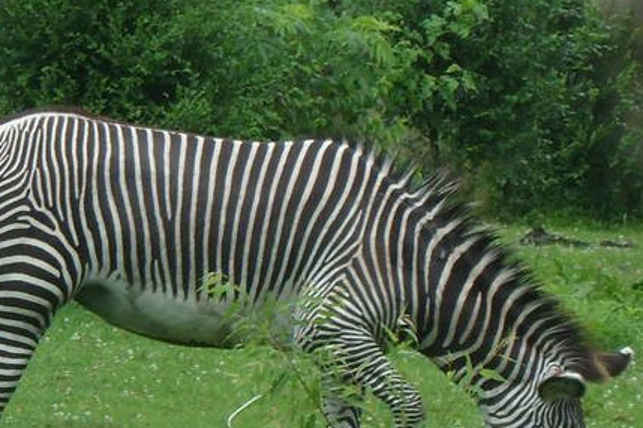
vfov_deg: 1.3
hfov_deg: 2.0
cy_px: 401
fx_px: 18717
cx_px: 123
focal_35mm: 1048
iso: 80
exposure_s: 1/180
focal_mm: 46.8
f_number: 5.9
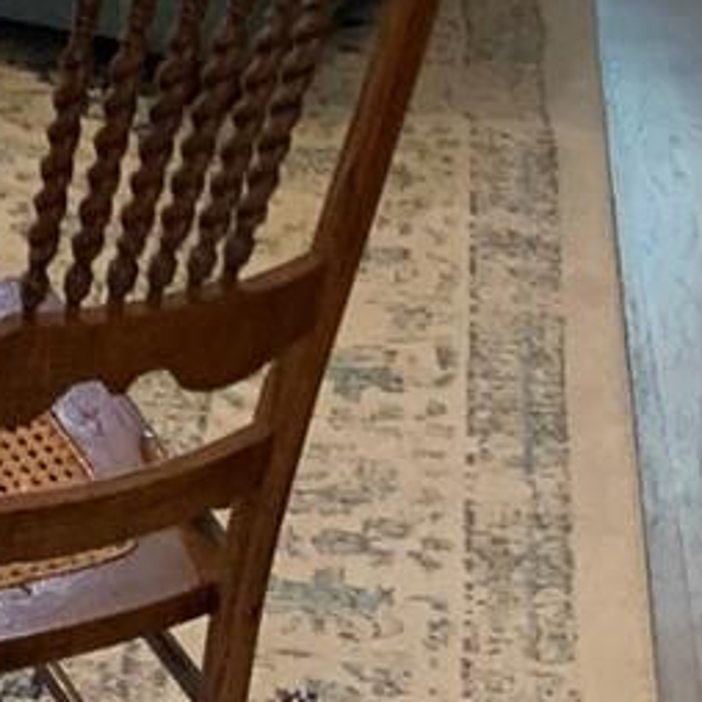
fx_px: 4245
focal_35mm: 185
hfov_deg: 9.3
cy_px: -824
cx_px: -216
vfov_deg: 8.8
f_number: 1.8
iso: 125
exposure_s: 1/60
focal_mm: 4.25
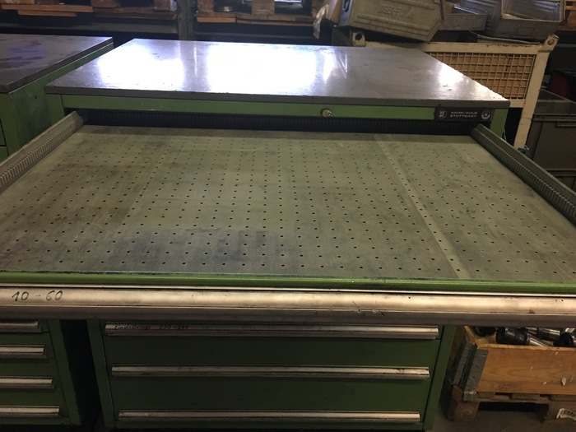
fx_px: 483
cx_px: 288
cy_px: 216
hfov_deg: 61.7
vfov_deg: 48.2
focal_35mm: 29
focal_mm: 4.15
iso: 200
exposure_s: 1/33
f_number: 2.2
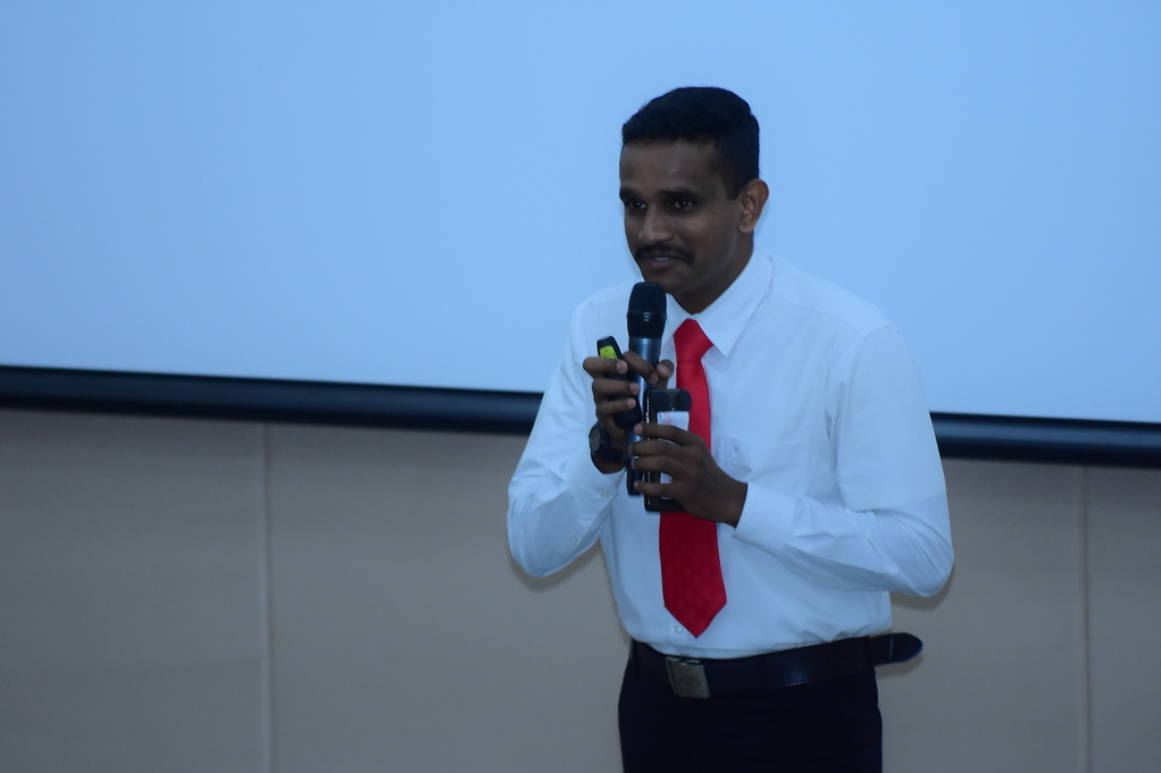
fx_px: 9705
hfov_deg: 6.8
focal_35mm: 301
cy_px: 386
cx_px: 580
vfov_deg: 4.6
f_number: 2.8
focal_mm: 200
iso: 2000
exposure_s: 1/160
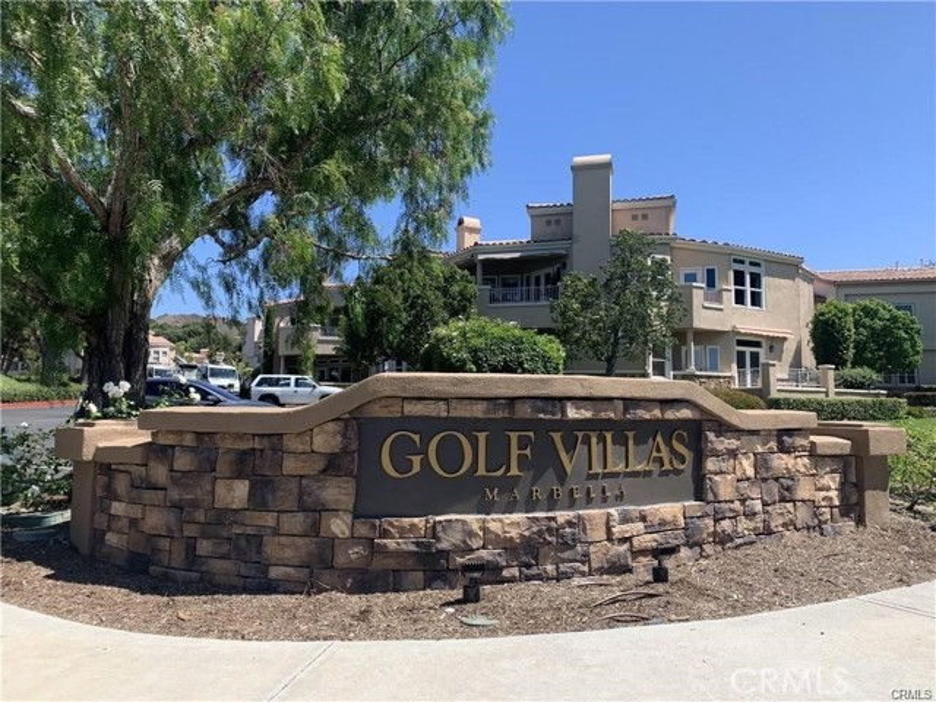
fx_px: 703
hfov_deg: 67.3
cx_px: 468
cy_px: 351
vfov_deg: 53.1
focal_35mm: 26
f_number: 1.8
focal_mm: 4.25
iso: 25
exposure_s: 1/1427
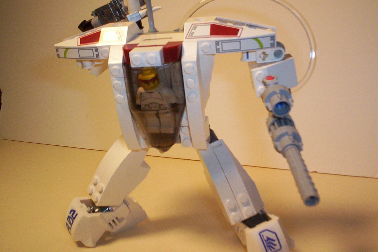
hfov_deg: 48.5
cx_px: 190
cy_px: 119
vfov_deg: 33.4
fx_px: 420
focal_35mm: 40
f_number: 4.5
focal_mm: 4.99
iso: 140
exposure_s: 1/62.7
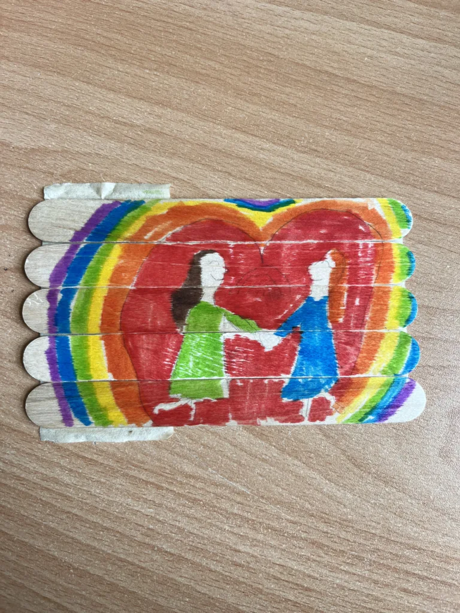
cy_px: 306
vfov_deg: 67.3
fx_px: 461
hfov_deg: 53.1
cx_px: 230
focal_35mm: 26
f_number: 1.6
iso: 80
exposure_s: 1/122
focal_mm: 5.1
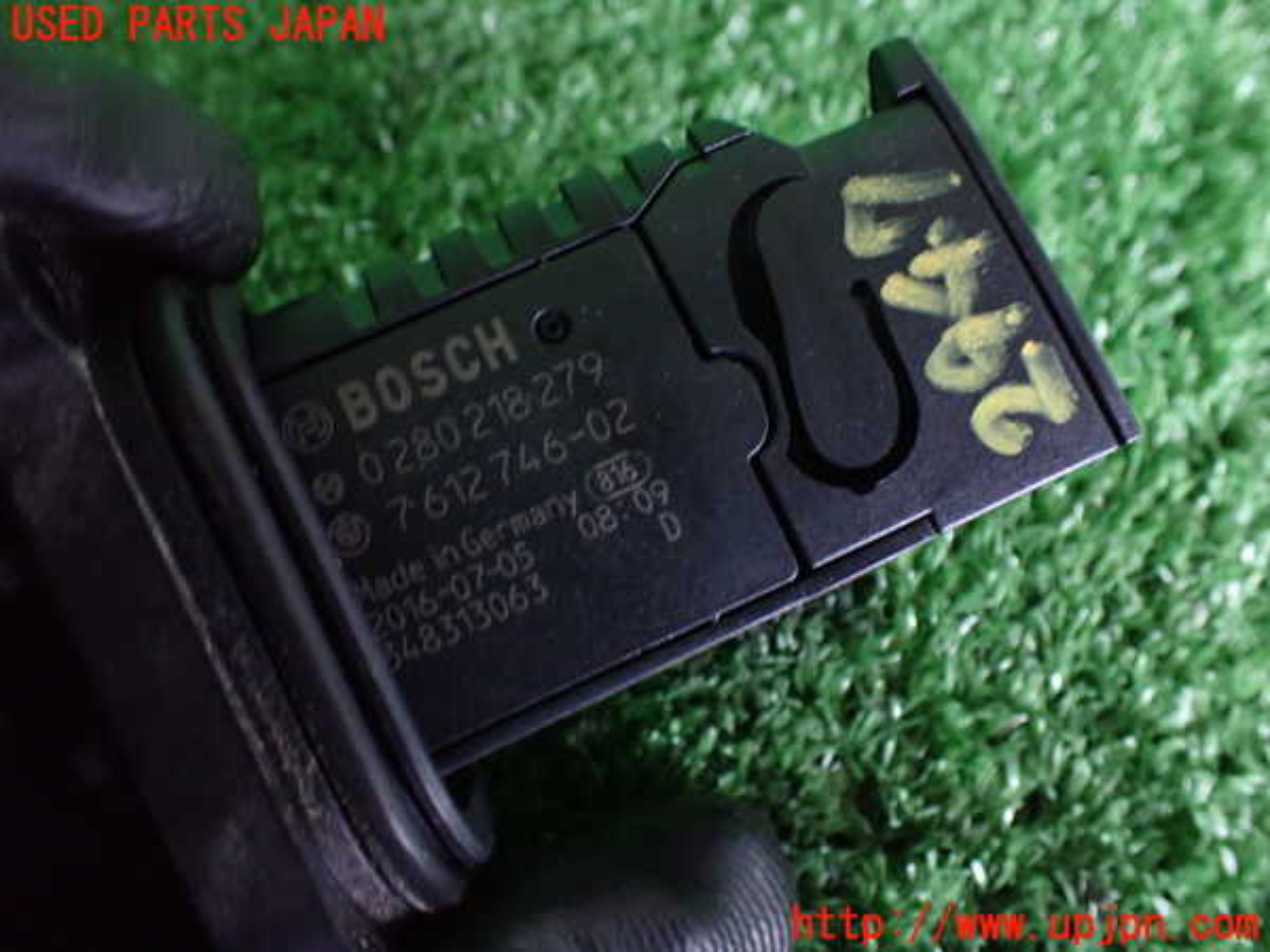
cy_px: 476
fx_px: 1101
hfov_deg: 60.0
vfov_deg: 46.8
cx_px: 635
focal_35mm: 30
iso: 1000
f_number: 2.3
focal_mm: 5.4
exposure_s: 1/30
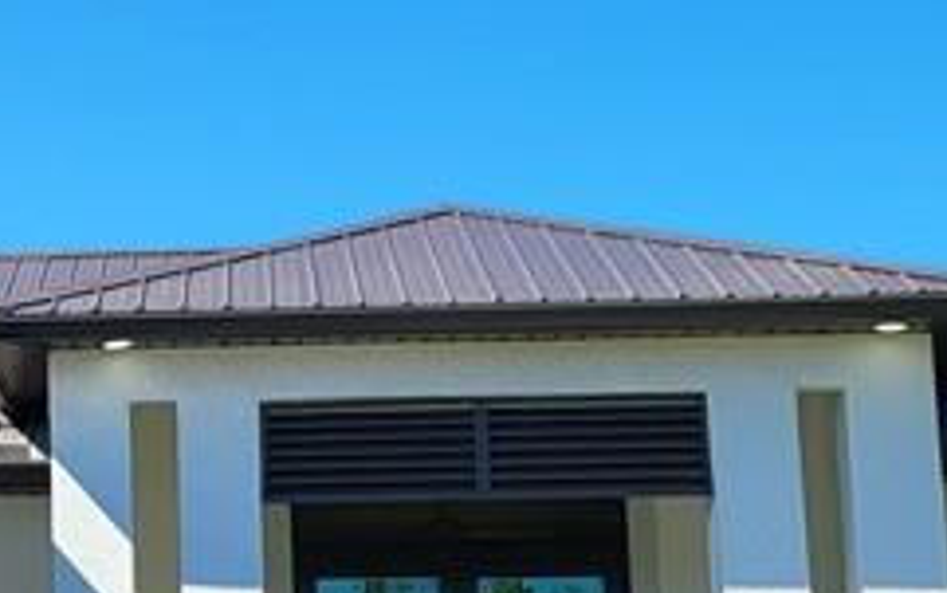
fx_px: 2789
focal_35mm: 108
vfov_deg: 12.1
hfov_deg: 18.3
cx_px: -169
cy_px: 302
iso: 40
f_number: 1.8
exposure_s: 1/1925
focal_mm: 5
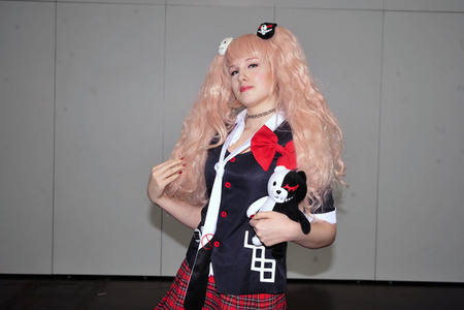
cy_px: 155
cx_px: 232
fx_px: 516
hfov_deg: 48.5
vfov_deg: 33.4
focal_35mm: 40
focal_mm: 40
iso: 400
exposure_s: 1/50
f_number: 6.3
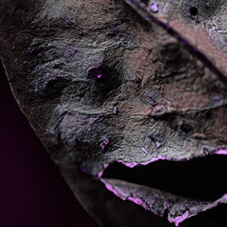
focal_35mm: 325
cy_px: 103
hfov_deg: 5.4
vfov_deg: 5.4
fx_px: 2411
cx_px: 158
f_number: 7.1
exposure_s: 1/500
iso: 640
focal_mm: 210
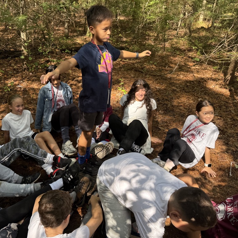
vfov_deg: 55.6
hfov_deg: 54.5
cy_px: 119
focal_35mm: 29
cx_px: 79
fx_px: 226
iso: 80
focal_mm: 6.76
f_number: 1.78
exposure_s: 1/258
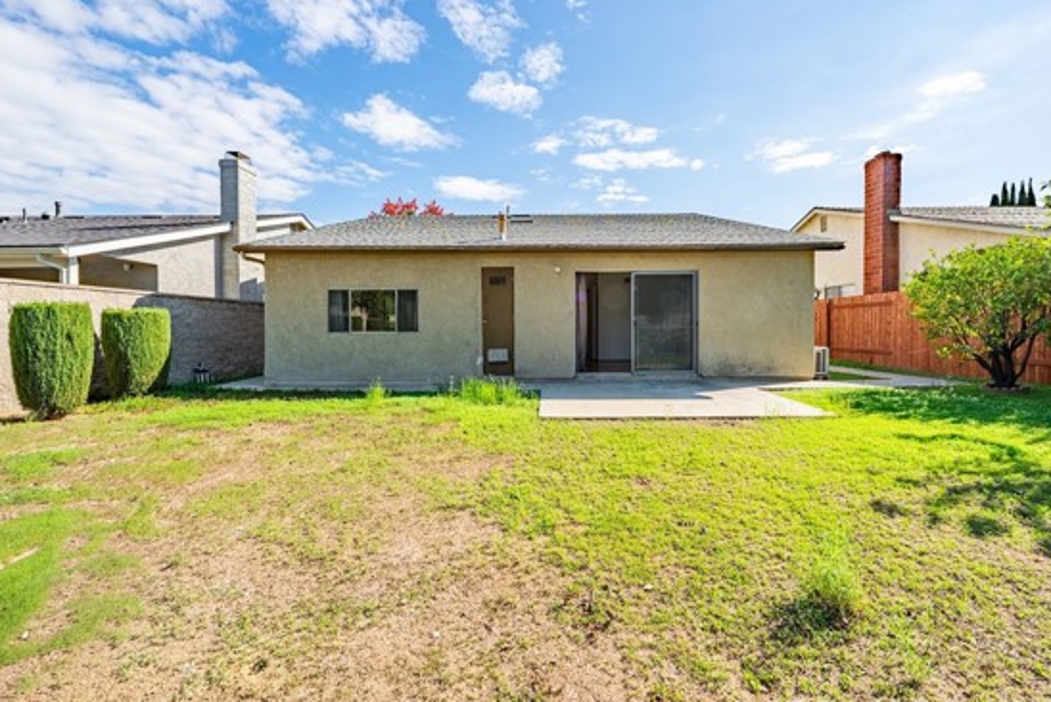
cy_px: 336
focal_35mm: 14
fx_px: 409
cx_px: 535
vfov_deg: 81.2
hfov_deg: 104.2
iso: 200
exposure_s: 1/6000
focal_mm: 12
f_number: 8
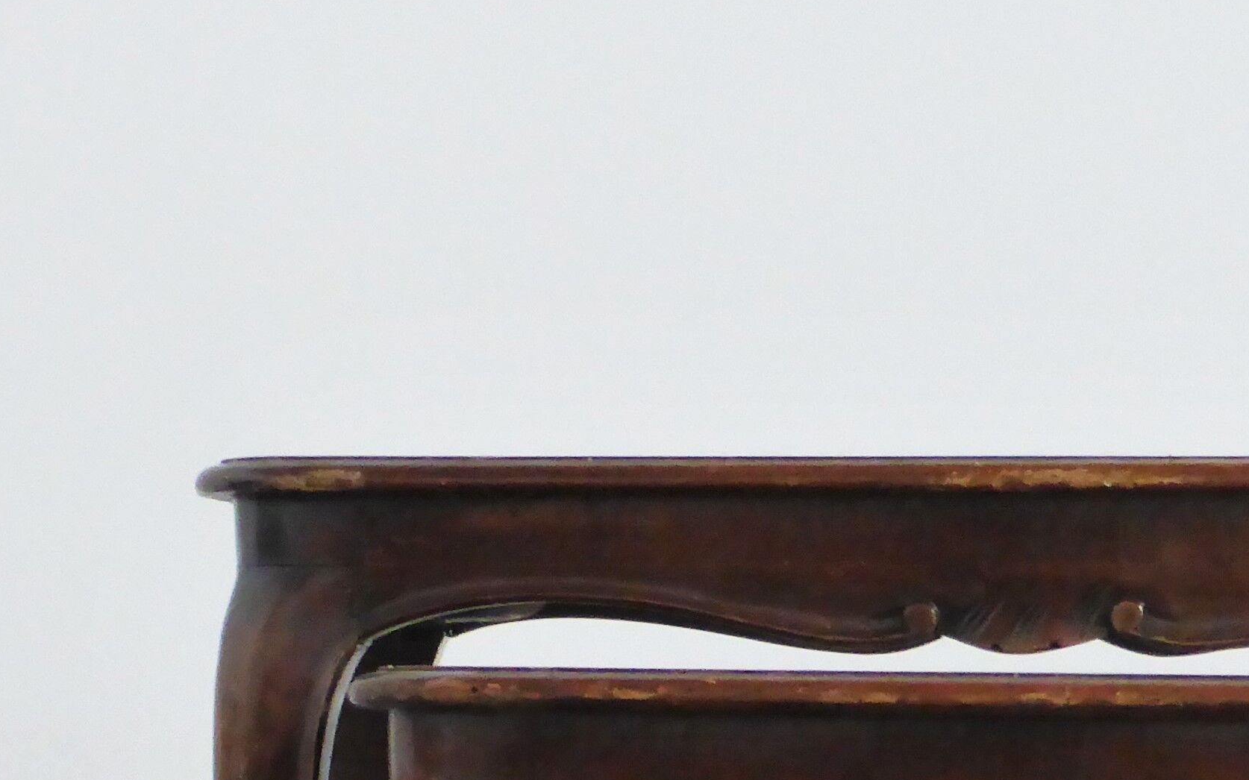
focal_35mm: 124
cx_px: 998
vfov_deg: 10.2
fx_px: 4221
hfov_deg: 16.7
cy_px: 1229
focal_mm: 6.9
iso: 400
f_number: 3.9
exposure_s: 1/30
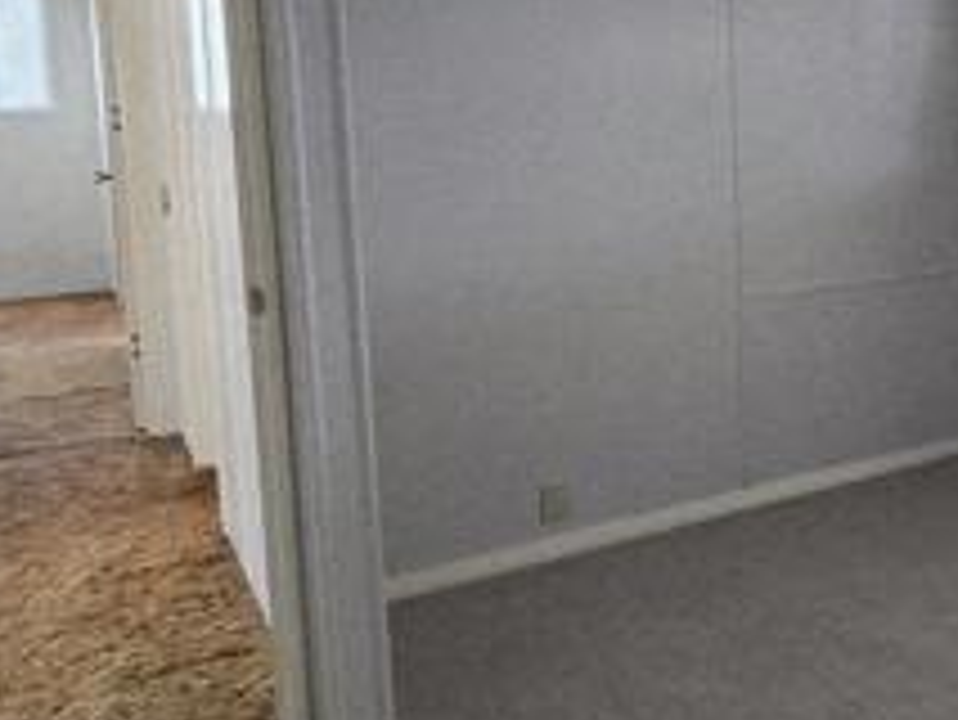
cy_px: 238
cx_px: 1102
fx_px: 1080
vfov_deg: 36.5
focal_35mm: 39
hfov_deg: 38.0
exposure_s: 1/60.2
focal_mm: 2.2
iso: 400
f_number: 2.2
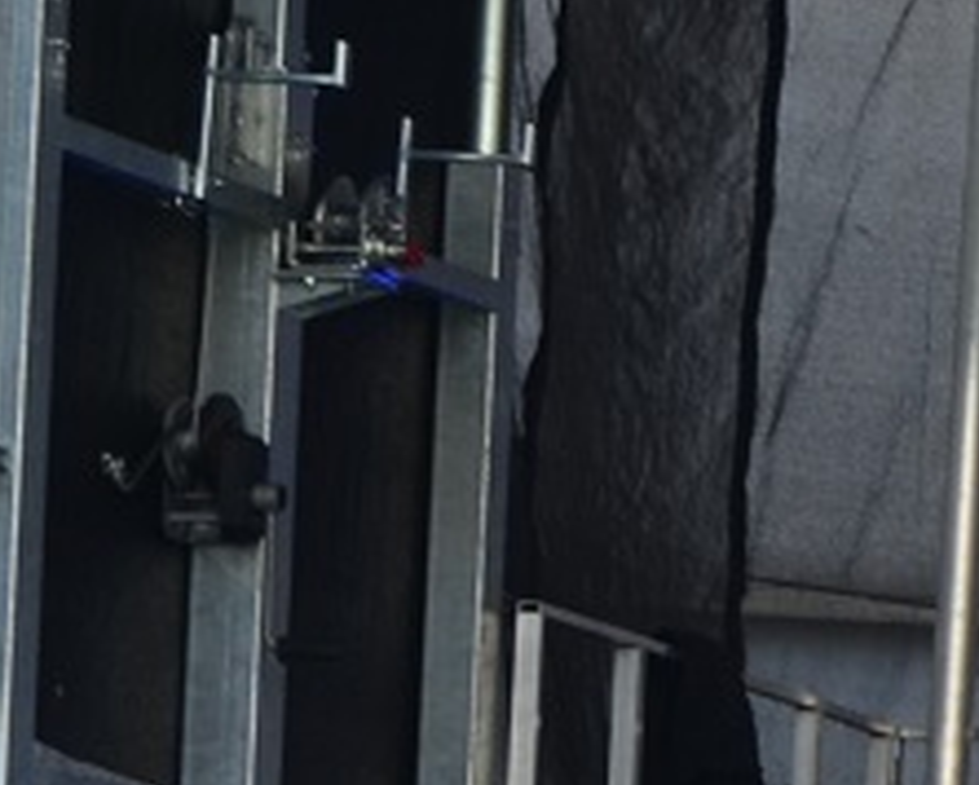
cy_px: 1334
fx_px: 9338
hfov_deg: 5.8
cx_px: 2434
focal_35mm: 322
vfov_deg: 4.8
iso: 200
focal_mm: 34
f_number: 7.1
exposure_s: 1/200
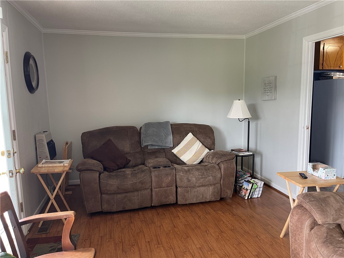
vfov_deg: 53.1
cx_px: 172
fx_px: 258
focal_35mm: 26
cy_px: 129
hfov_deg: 67.3
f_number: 1.6
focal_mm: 5.1
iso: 160
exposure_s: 1/60
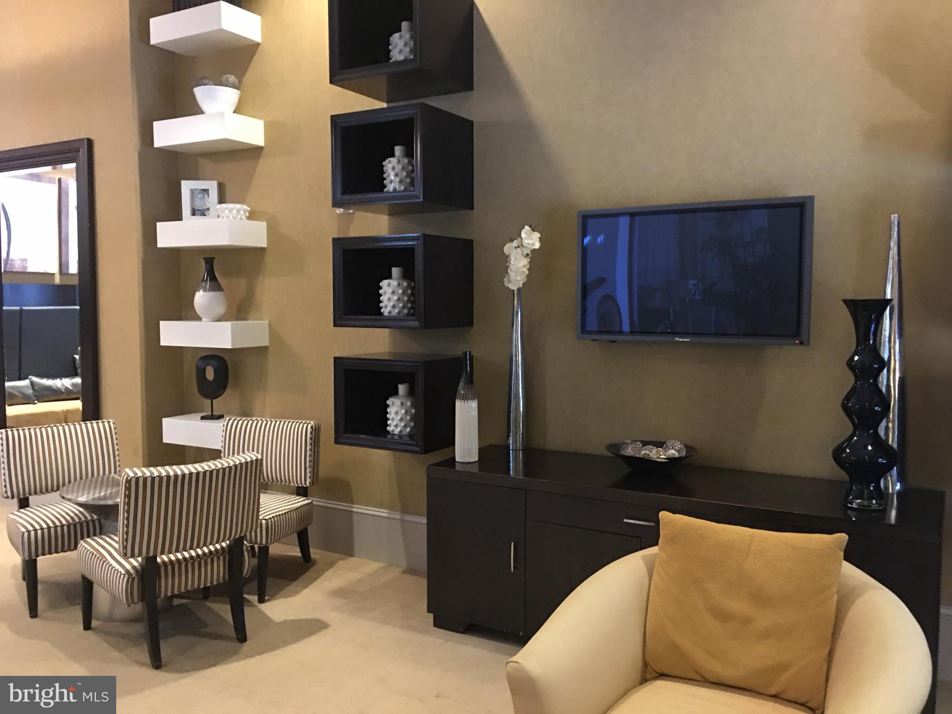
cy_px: 357
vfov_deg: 48.2
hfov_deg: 61.7
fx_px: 798
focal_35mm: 29
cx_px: 476
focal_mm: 4.15
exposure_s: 1/4
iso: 100
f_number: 2.2
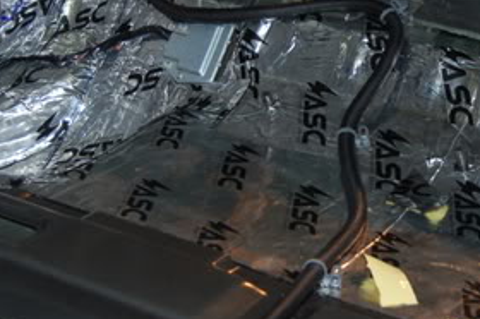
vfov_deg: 15.3
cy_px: 117
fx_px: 1185
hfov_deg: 22.6
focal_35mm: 89
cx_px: 368
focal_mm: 26
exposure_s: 1/60
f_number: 4
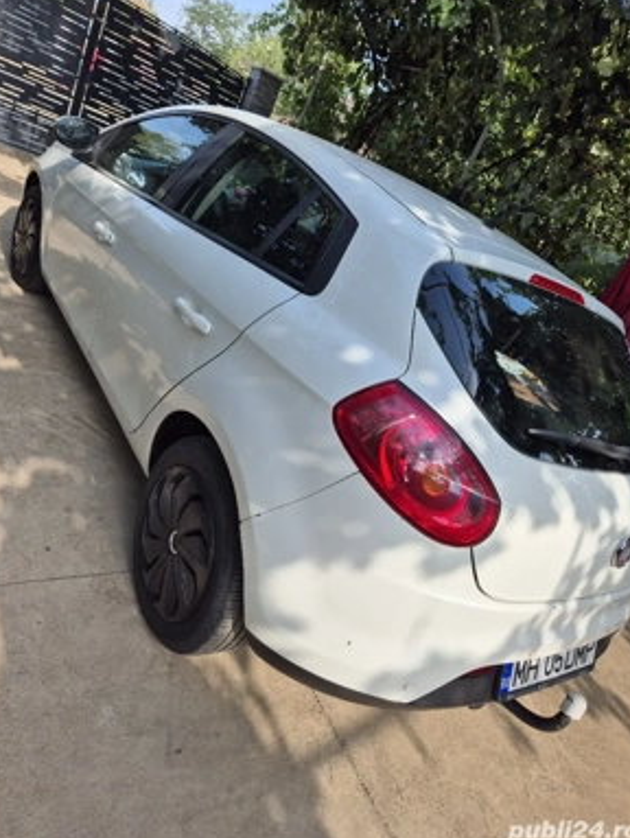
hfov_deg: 56.9
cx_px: 317
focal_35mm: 24
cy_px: 411
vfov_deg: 71.5
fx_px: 581
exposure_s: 1/833
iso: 25
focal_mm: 5.4
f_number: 1.8
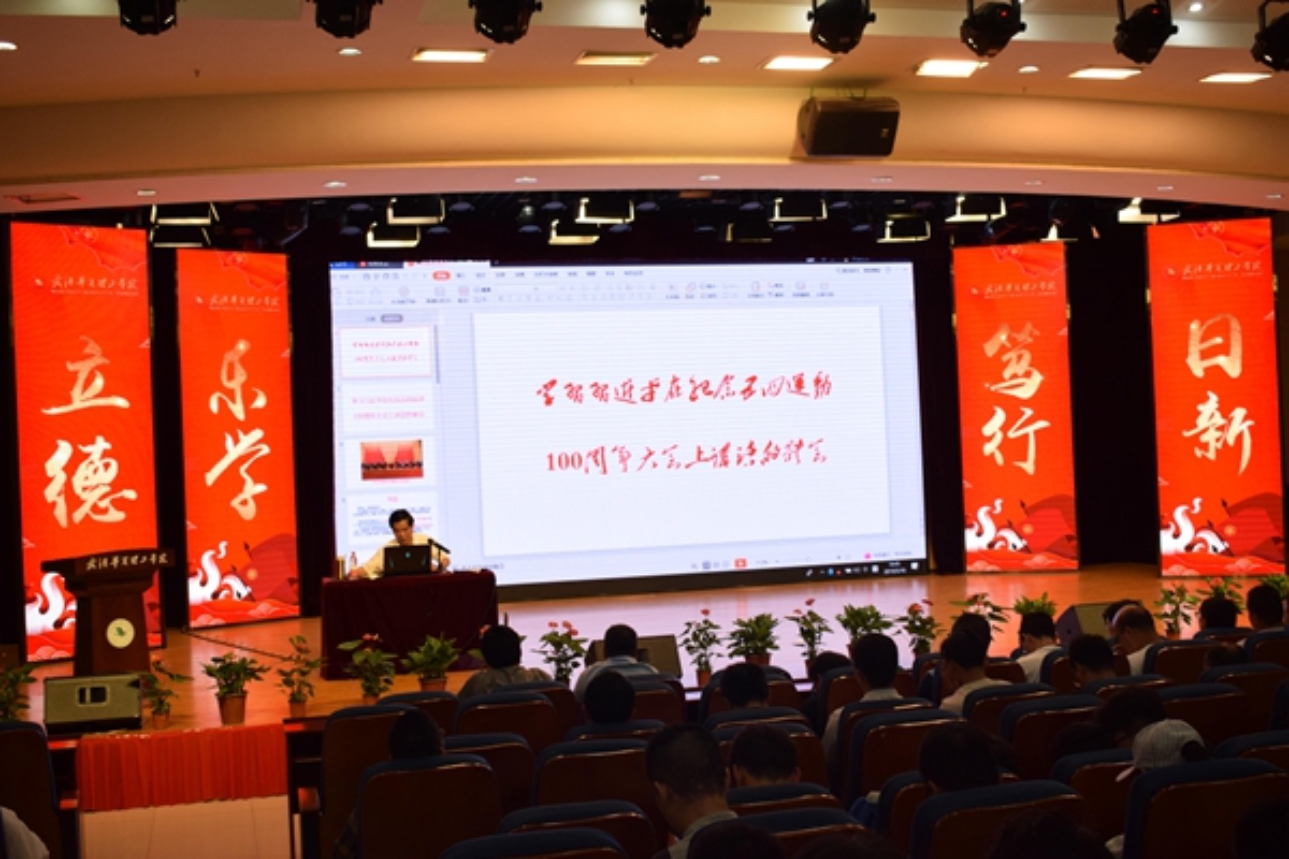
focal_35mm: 45
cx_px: 644
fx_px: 1611
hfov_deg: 43.6
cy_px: 430
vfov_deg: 29.9
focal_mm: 30
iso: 1000
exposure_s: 1/125
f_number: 5.6
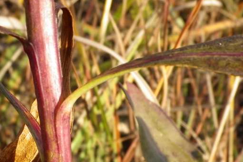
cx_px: 117
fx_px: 513
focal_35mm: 76
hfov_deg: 26.6
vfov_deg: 17.7
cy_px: 150
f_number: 3.9
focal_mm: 6.36
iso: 80
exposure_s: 1/250
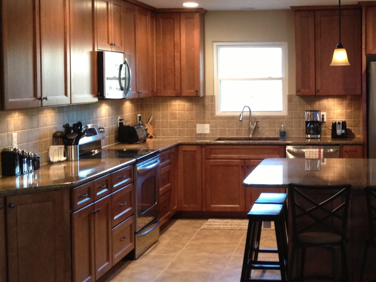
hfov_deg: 29.0
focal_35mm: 66
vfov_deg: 22.2
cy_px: 113
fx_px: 717
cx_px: 271
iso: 160
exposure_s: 1/20
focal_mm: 4.28
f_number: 2.4
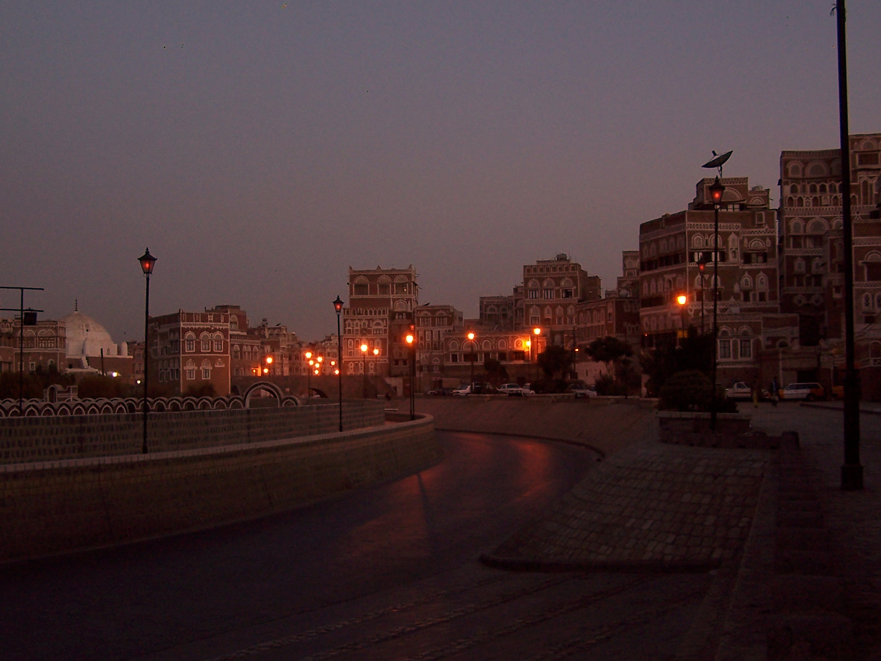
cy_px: 365
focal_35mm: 48
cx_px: 401
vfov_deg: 30.2
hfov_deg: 39.6
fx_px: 1222
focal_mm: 6.3
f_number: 2.8
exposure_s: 1/15
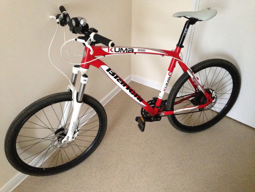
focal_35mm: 33
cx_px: 128
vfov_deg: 42.9
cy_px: 96
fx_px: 243
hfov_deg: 55.4
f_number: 2.4
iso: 800
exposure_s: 1/15
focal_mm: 4.12
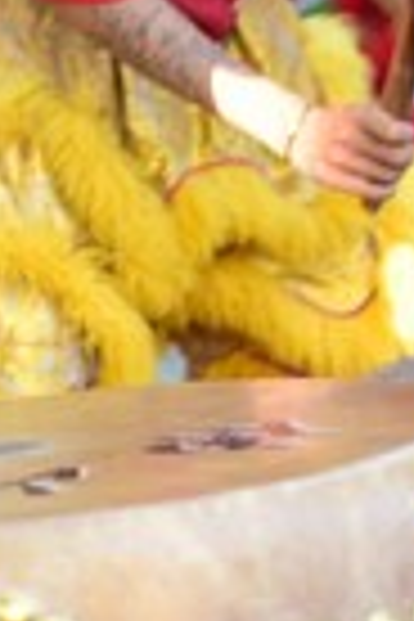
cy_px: -495
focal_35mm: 235
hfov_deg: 5.8
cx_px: -266
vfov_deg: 8.4
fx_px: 4053
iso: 100
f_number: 2
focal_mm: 50
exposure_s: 1/250
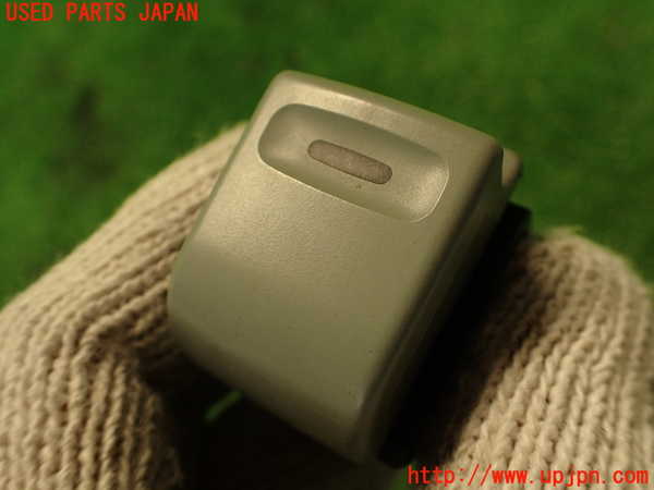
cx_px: 327
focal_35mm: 30
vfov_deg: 46.8
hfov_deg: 60.0
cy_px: 245
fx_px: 567
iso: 200
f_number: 2.3
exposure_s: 1/50
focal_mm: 5.4
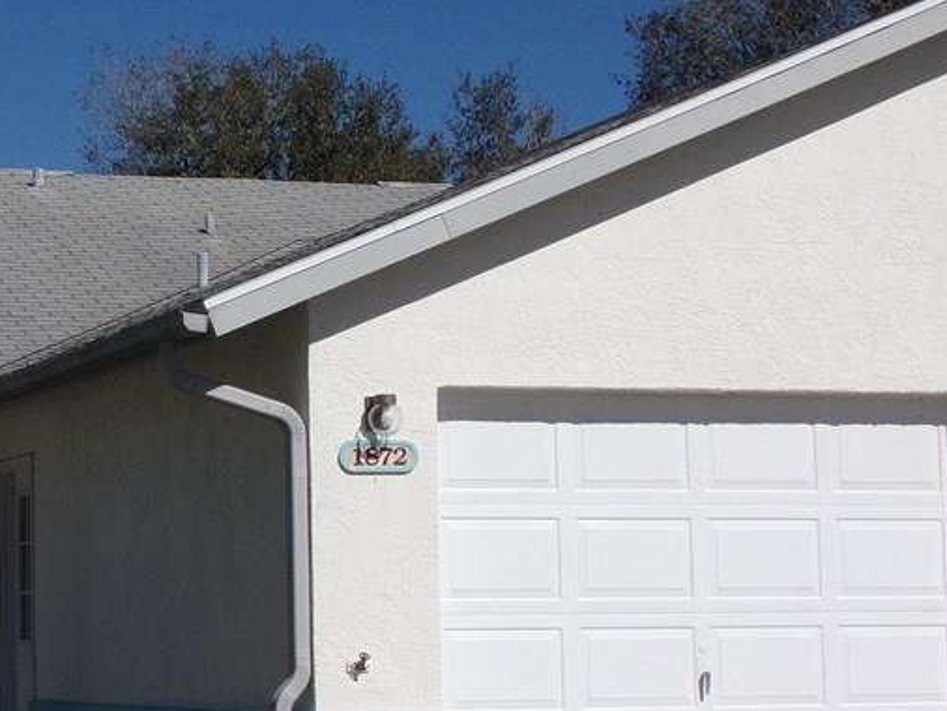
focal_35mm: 93
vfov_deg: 15.9
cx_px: 219
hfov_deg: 20.9
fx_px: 2545
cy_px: 372
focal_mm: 8.3
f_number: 13.71
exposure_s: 1/200
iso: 80
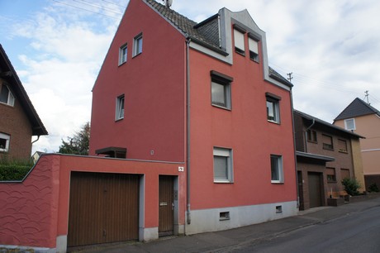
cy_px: 126
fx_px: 285
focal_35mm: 27
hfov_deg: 67.4
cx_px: 190
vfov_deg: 47.9
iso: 400
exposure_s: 1/250
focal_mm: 18
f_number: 7.1
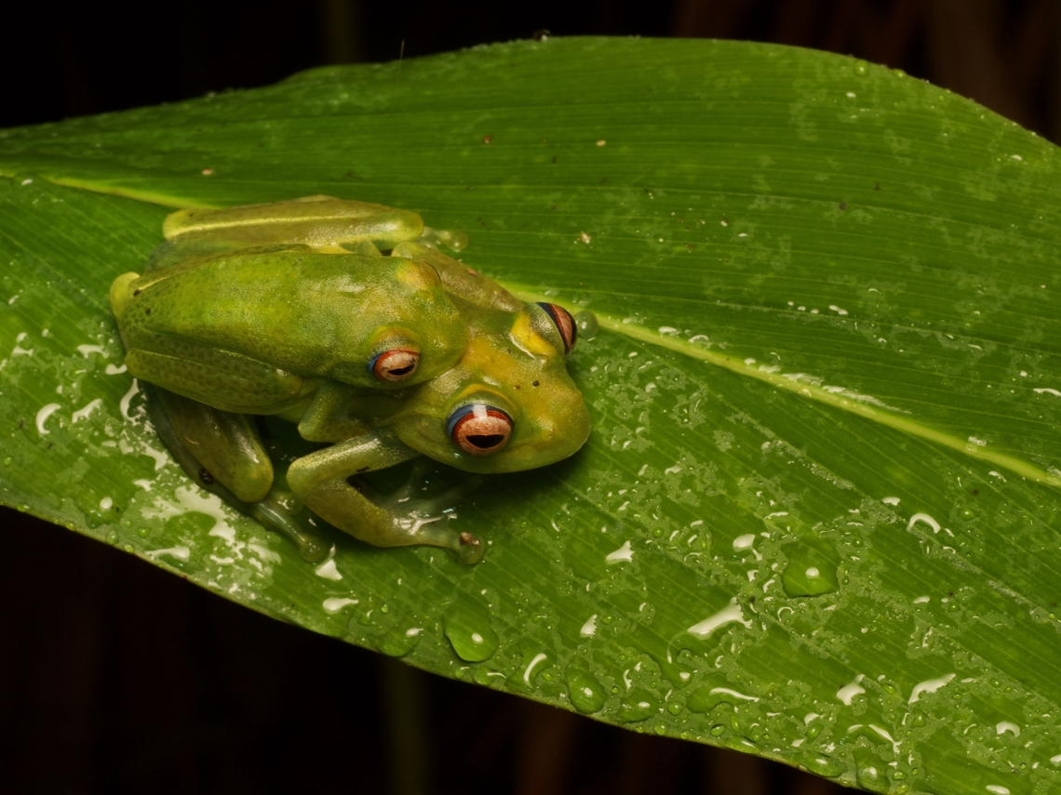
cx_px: 530
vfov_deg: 12.3
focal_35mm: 120
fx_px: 3678
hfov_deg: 16.4
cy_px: 398
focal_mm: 60
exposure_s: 1/60
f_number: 16
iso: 400
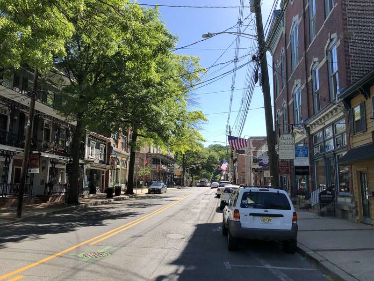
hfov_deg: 63.4
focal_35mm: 28
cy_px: 140
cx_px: 187
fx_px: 303
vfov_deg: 49.7
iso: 20
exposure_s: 1/979
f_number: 1.8
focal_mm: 4
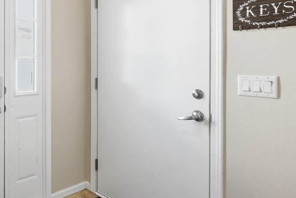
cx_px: 25
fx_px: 239
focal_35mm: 29
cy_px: 66
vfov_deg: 44.3
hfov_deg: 54.6
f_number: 9
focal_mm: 10
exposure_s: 1/13
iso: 160
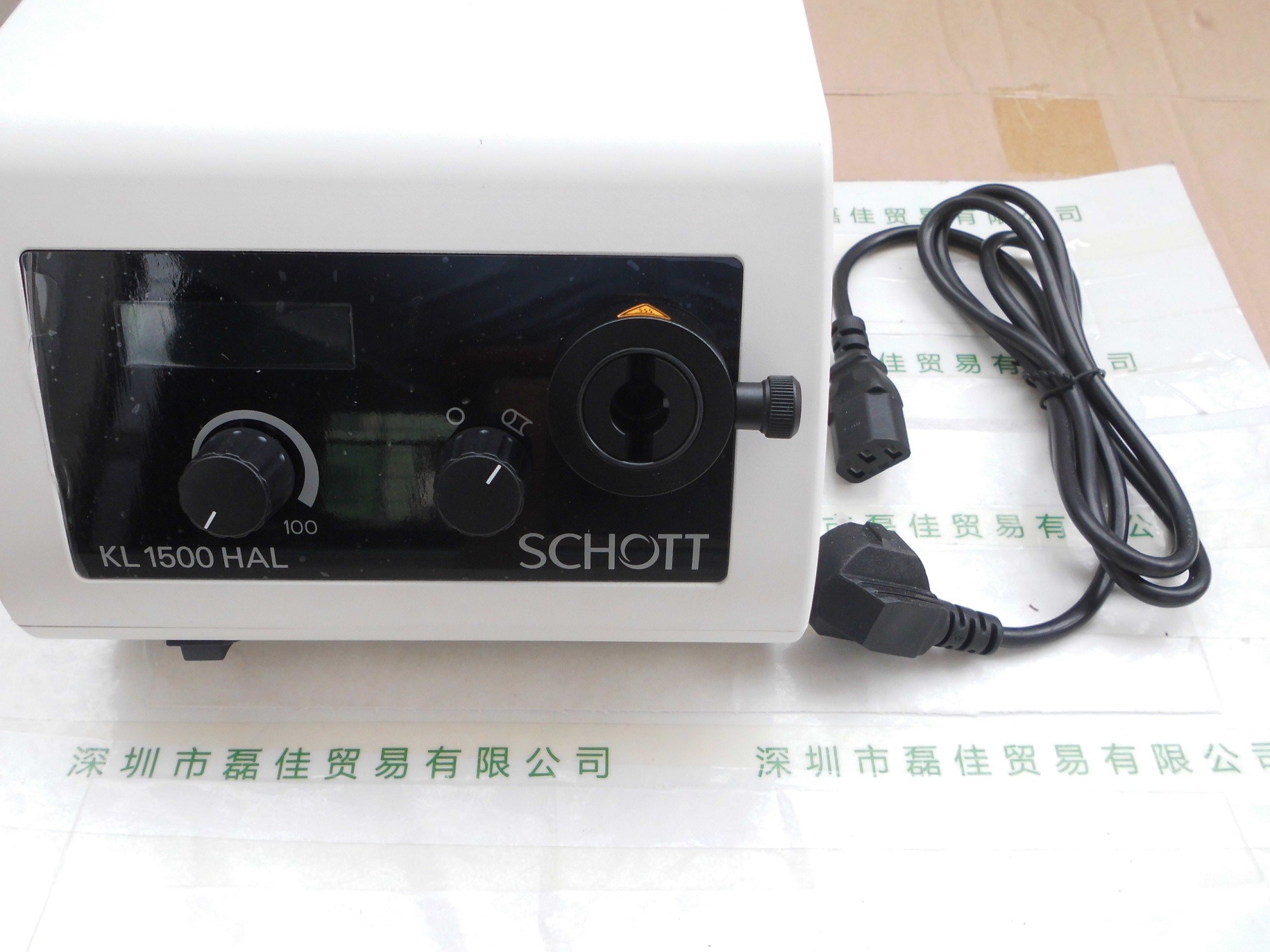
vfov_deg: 45.4
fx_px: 1137
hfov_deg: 58.4
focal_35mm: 31
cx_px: 635
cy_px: 476
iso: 100
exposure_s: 1/98
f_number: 3.5
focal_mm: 5.5
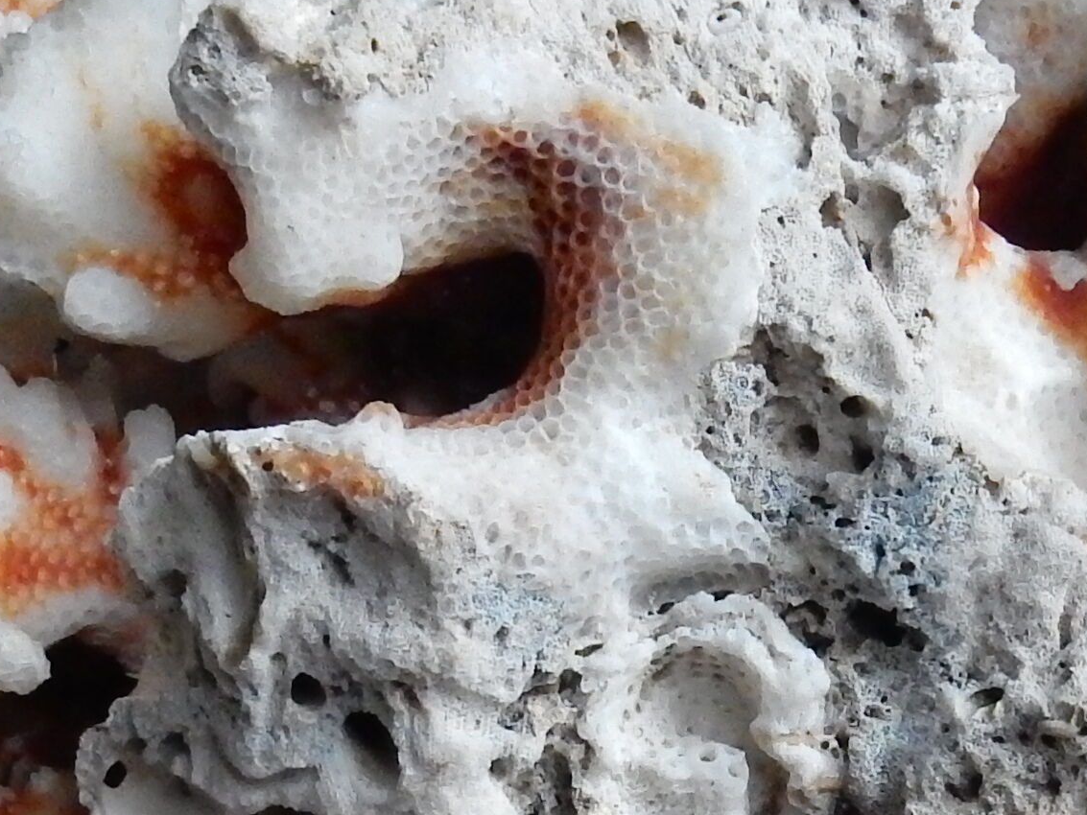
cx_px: 741
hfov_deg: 16.1
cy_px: 846
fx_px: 3831
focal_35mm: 122
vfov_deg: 12.0
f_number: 4
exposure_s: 1/60
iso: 800
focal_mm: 5.4
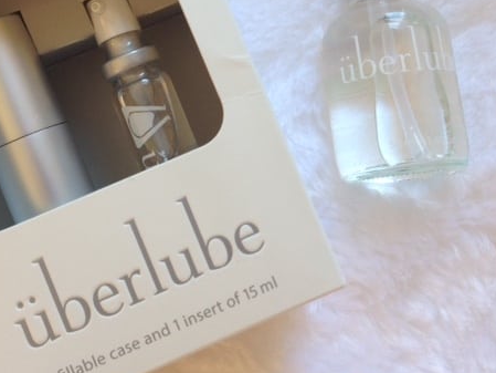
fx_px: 674
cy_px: 118
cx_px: 181
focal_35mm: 47
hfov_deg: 40.1
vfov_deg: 30.6
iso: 50
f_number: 2.4
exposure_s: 1/24
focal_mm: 4.12
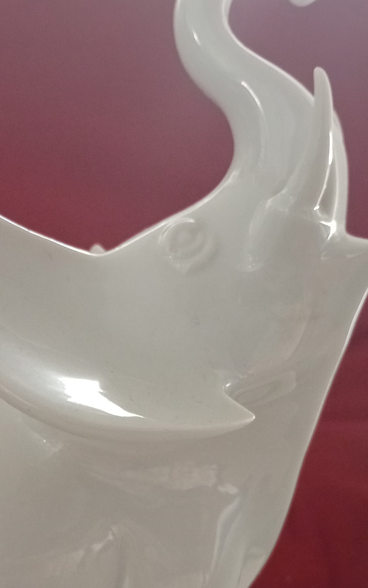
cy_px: 439
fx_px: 882
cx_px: 93
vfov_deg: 36.1
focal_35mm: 55
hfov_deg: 23.3
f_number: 1.8
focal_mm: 3.84
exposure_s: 1/20
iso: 628
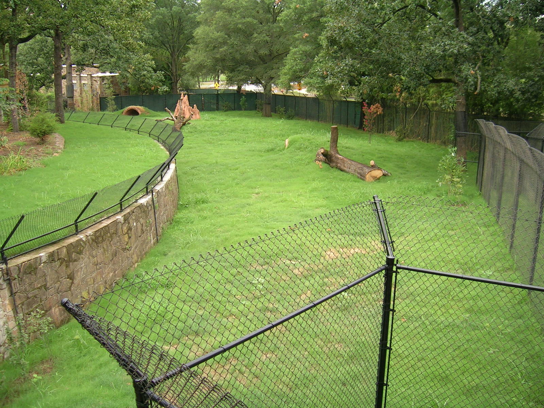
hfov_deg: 52.6
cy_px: 204
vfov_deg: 40.7
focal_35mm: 35
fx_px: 550
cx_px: 272
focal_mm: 5.4
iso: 50
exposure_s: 1/225
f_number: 2.8
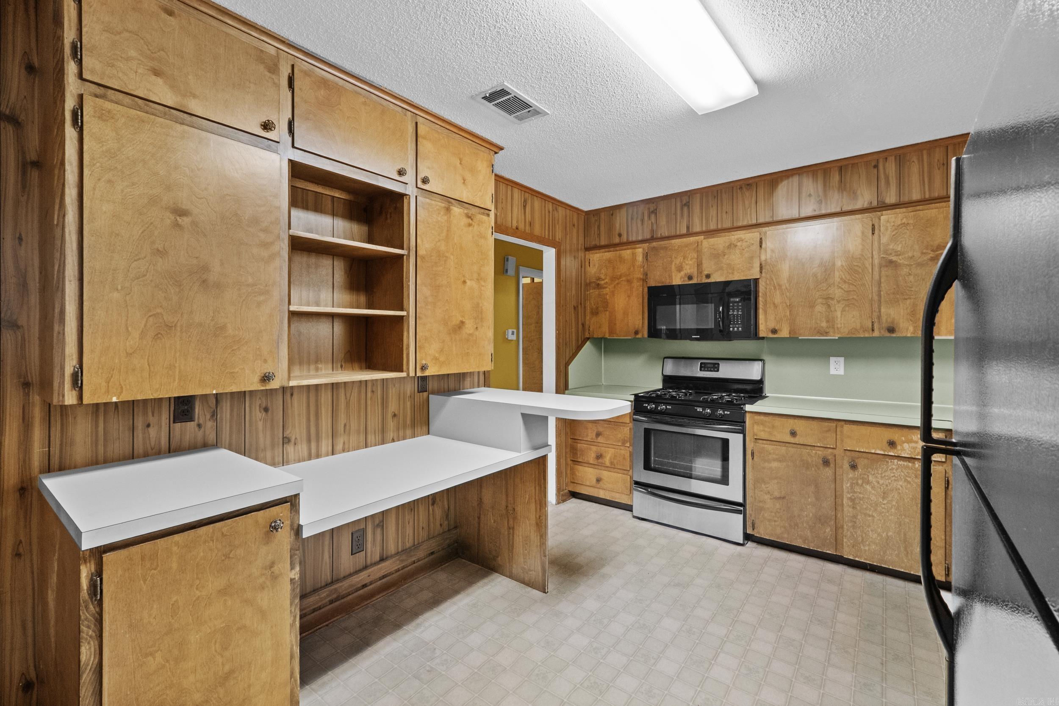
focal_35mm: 15
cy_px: 353
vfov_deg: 77.3
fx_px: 441
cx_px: 530
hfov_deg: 100.4
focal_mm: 10
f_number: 7.1
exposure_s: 1/1.67
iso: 800
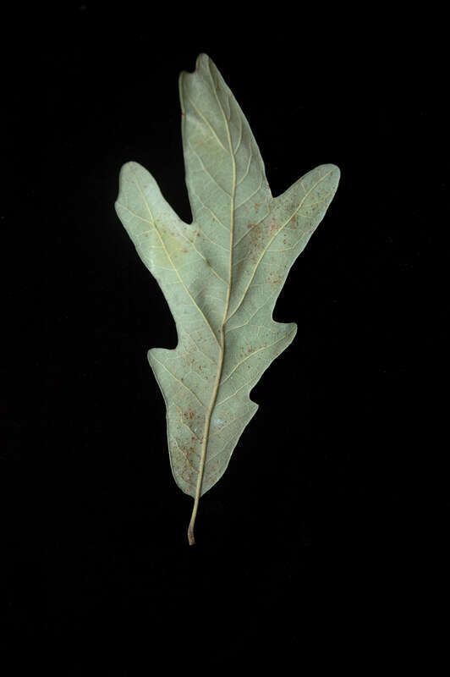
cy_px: 338
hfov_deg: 26.4
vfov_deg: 38.9
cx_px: 225
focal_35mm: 51
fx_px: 958
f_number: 4.5
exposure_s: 1/80
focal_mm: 34
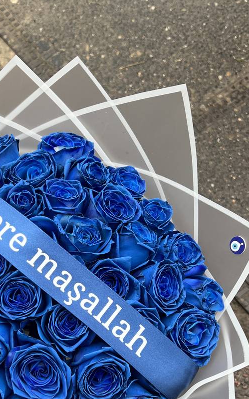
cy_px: 267
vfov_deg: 42.9
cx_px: 43
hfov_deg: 27.3
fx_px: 500
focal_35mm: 46
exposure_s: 1/121
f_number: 1.5
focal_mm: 5.7
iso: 80
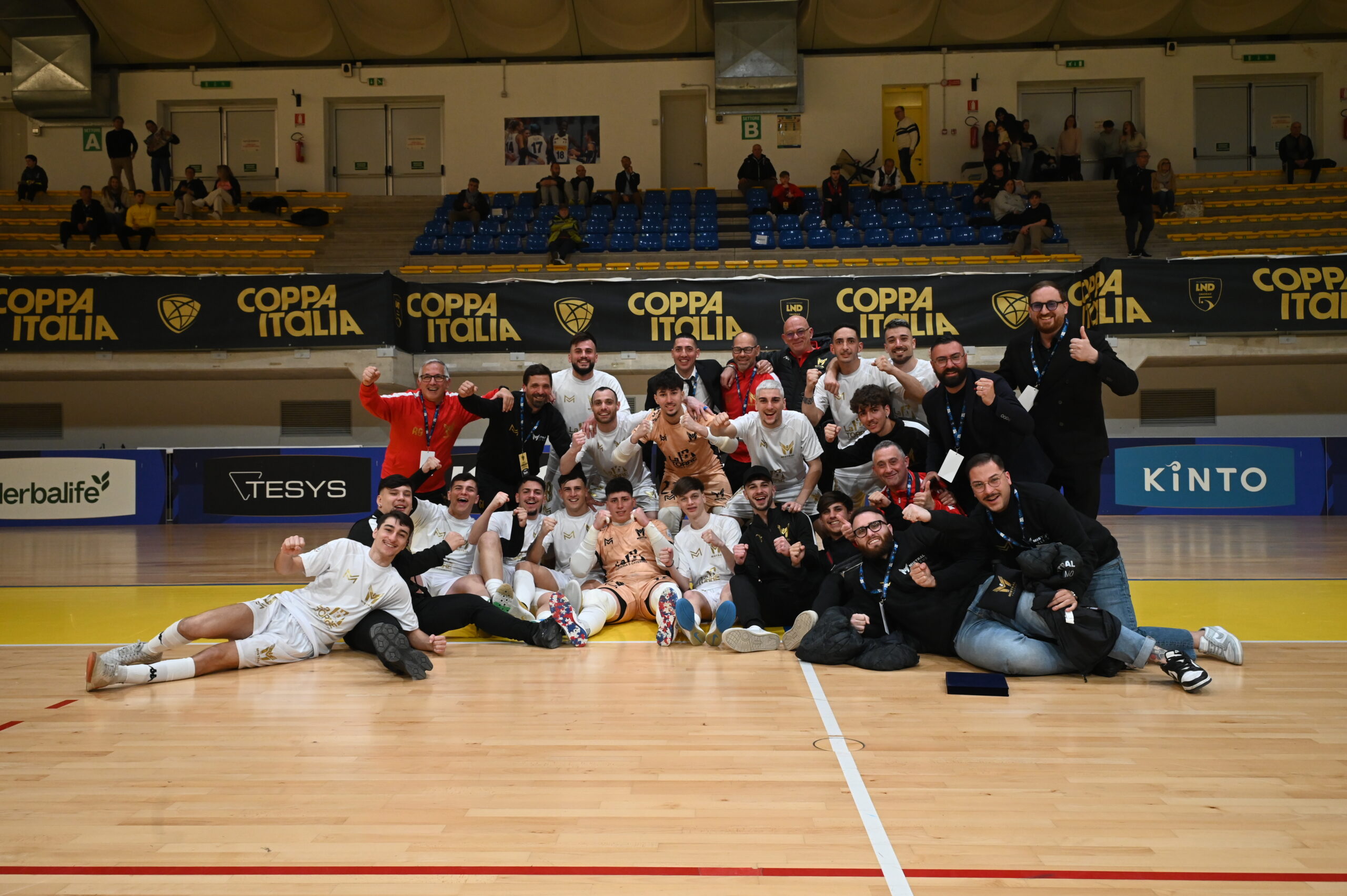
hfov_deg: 64.6
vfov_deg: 45.6
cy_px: 448
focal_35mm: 28
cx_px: 674
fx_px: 1066
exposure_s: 1/160
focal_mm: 28.5
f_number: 8
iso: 3200
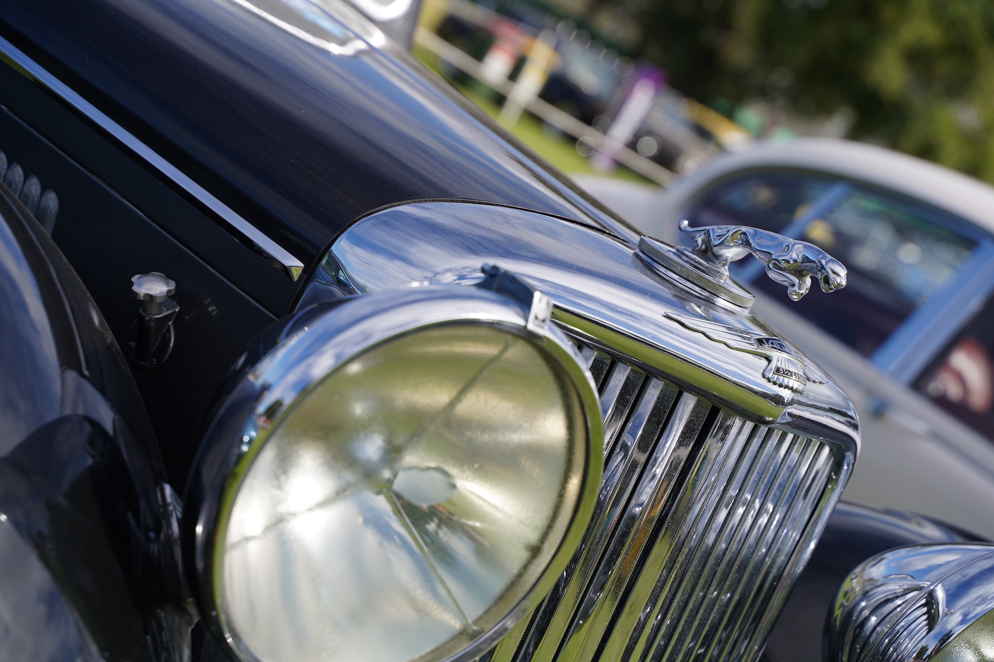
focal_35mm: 81
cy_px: 333
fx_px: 2236
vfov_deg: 16.8
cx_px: 488
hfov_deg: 25.1
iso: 100
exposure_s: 1/1000
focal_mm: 75
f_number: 4.5
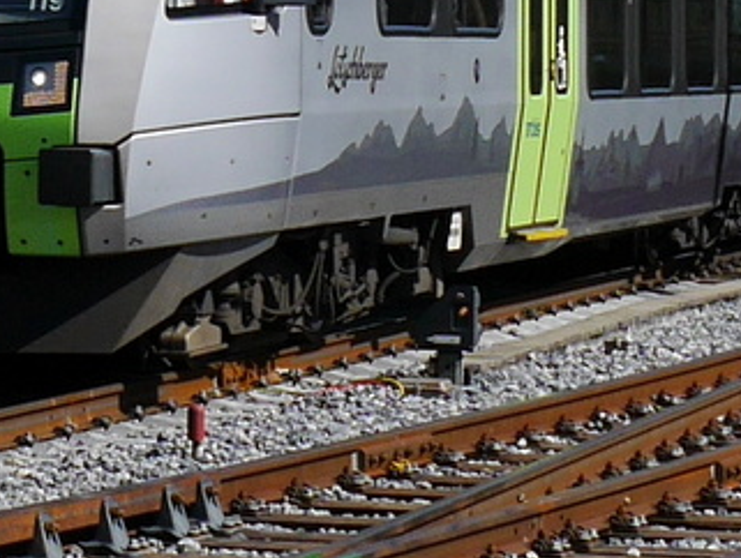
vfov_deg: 15.0
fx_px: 2059
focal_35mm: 96
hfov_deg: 20.4
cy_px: -90
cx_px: 427
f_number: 8
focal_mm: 14
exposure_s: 1/500
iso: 160
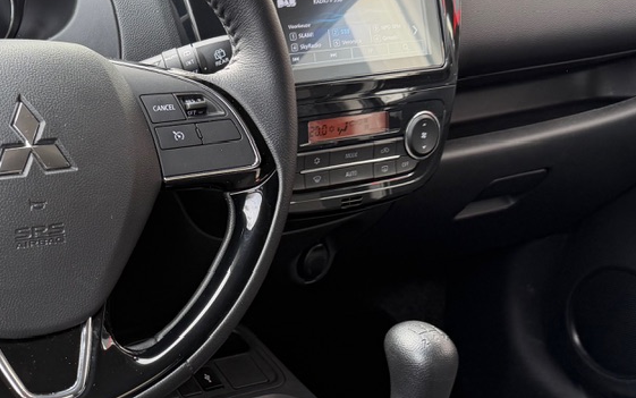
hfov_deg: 33.0
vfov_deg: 22.2
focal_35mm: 58
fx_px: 1006
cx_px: 45
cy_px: 300
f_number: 1.78
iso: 50
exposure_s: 1/125
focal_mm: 6.76
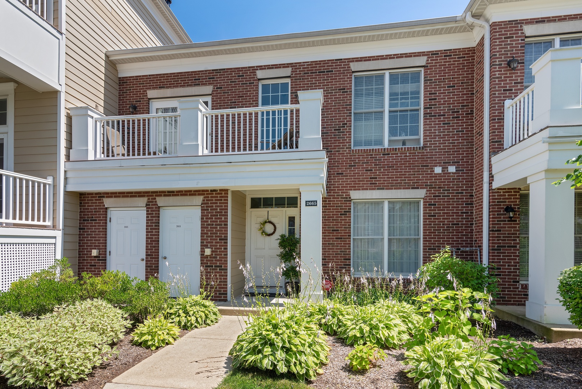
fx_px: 291
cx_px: 291
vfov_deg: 67.4
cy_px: 194
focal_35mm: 18
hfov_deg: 90.0
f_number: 8
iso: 200
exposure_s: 1/200
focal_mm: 18
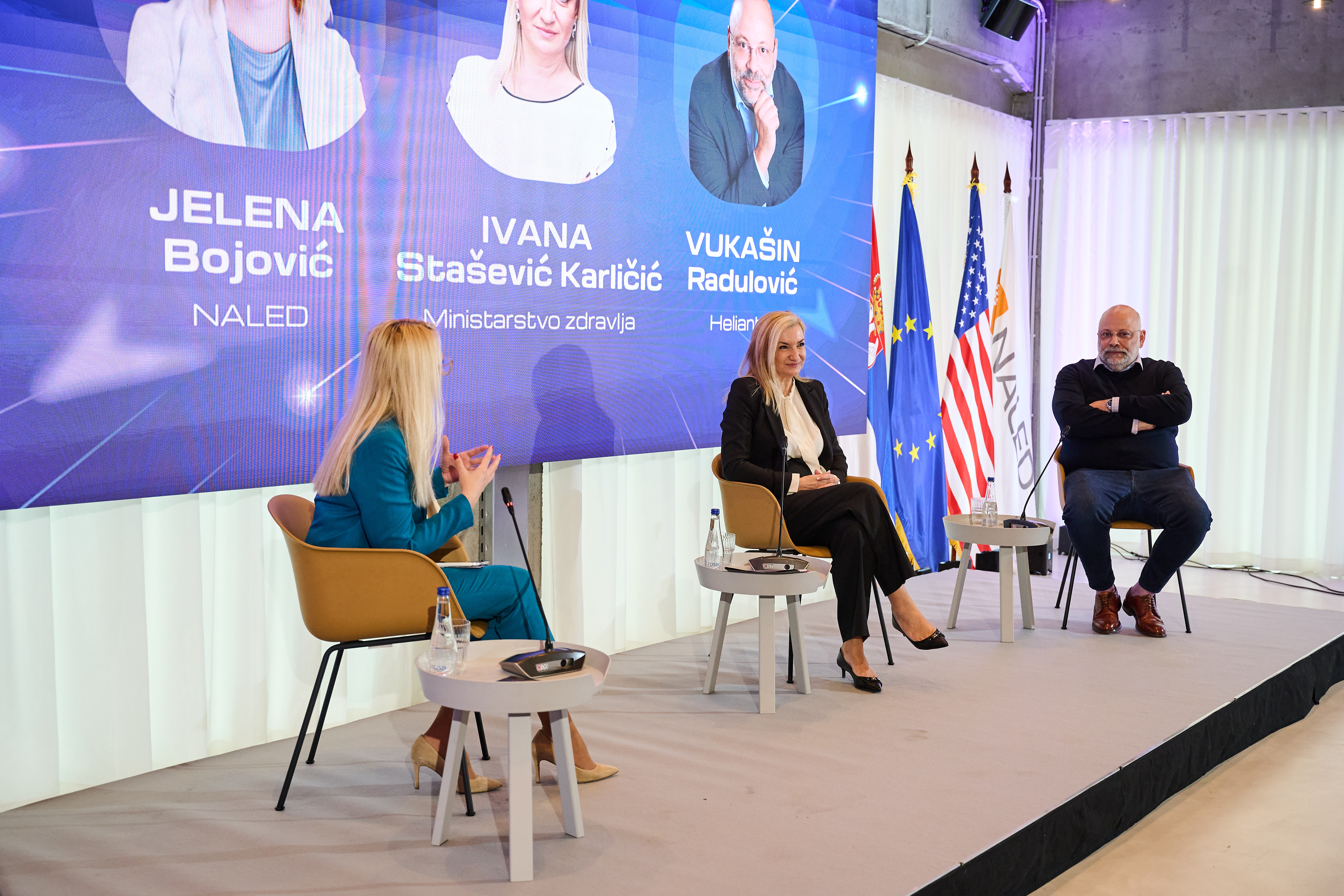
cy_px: 448
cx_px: 672
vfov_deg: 32.6
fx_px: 1531
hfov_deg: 47.4
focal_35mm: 41
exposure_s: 1/200
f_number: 3.2
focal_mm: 41
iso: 2000
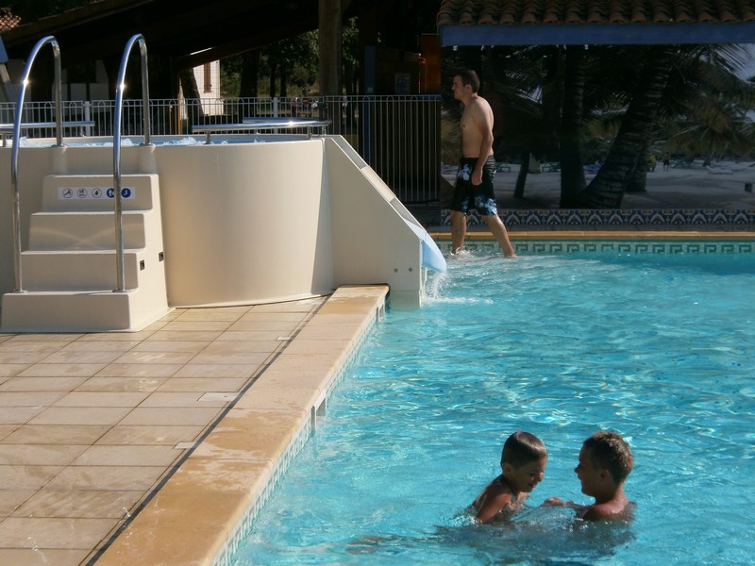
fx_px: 1658
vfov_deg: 19.4
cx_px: 378
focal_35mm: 76
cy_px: 283
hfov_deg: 25.7
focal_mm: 13.4
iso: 100
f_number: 5.2
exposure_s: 1/640
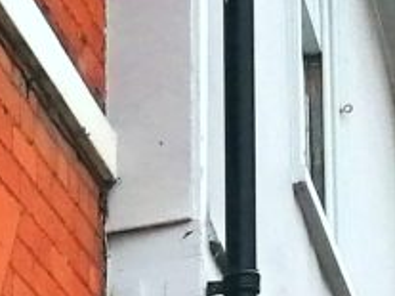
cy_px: 987
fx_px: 2292
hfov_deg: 9.1
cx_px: -456
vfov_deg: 6.5
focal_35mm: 201
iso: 50
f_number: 1.8
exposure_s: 1/730
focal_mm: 3.46
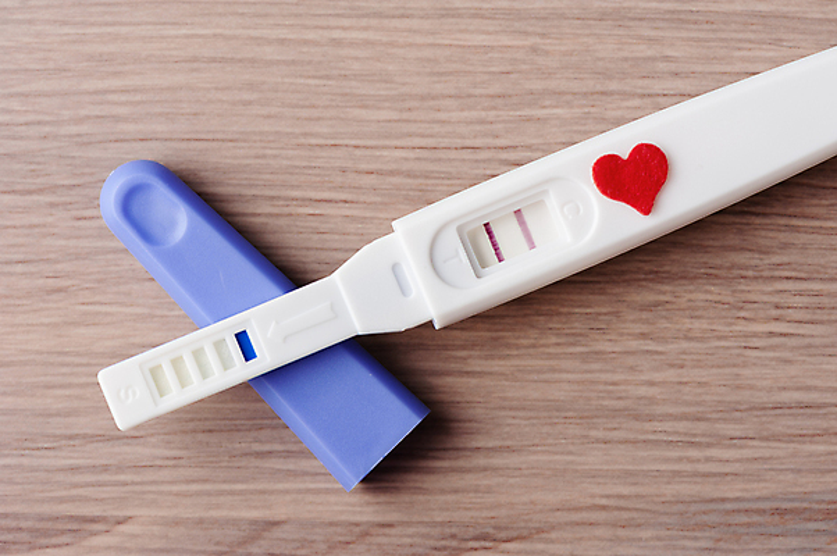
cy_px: 278
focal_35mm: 105
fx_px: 2439
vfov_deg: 13.0
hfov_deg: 19.5
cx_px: 418
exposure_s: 1/160
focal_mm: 105
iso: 200
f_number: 10
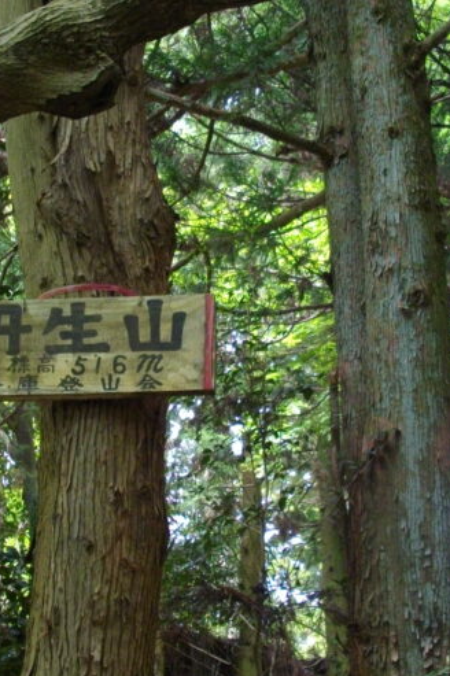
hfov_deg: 17.0
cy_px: 340
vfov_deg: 25.4
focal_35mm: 80
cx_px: 118
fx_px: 1502
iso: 189
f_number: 2.8
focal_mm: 6.2
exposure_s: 1/125
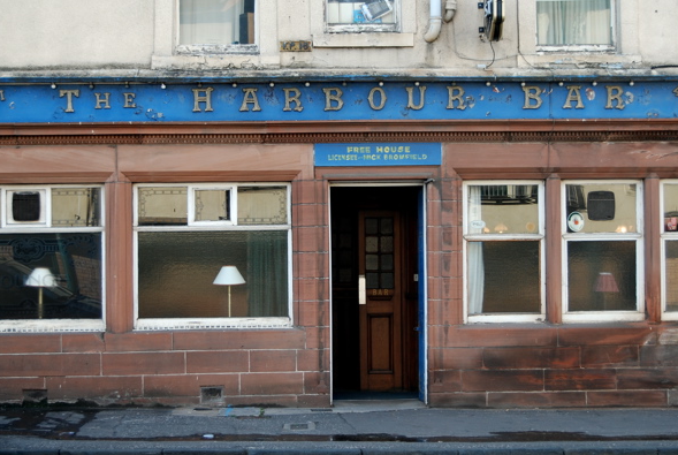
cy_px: 210
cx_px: 337
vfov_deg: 17.6
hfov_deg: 25.9
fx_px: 1472
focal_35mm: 78
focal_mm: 40
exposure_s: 1/125
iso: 200
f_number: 5.6
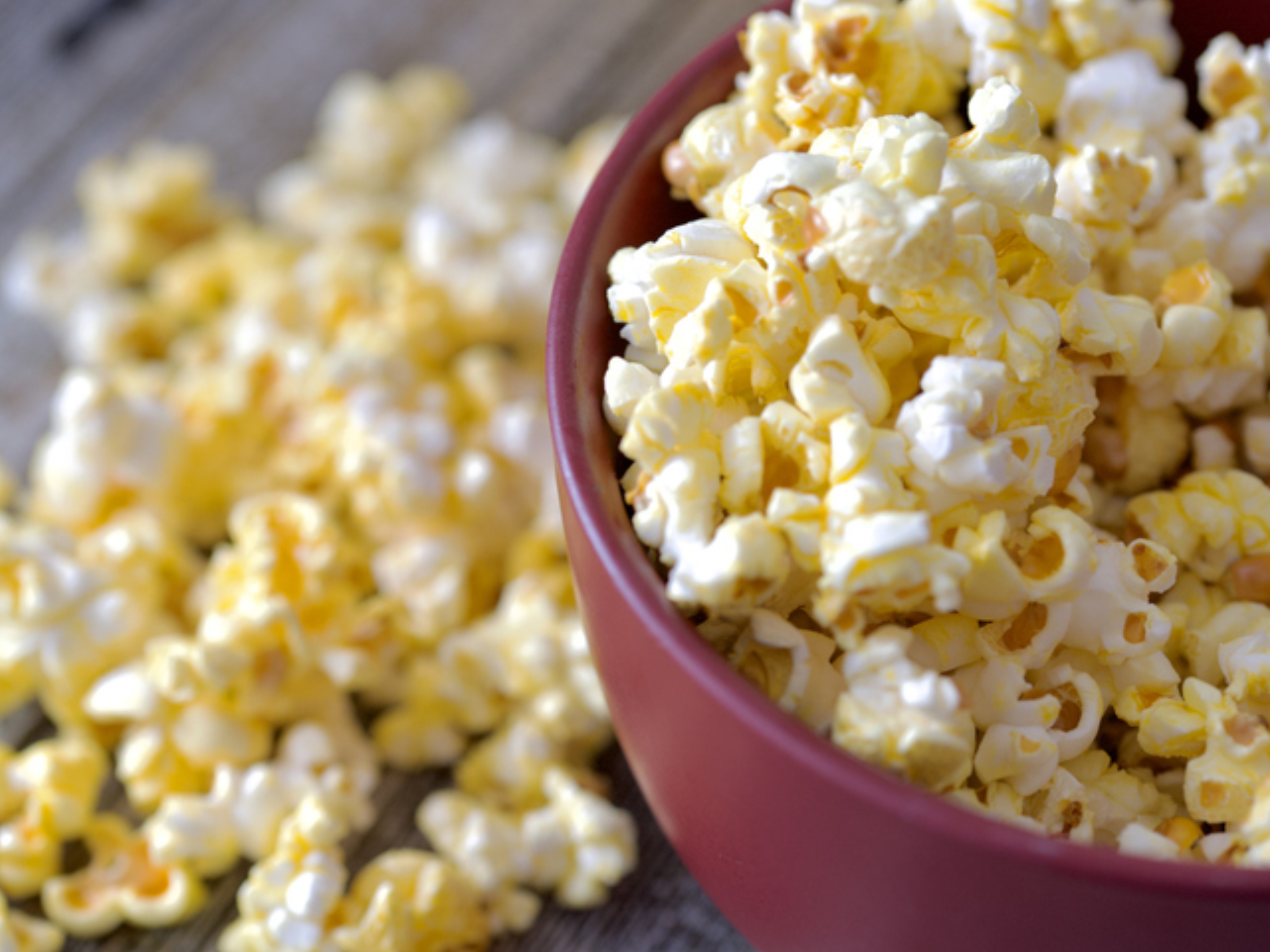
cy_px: 476
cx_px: 668
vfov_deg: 13.0
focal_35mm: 114
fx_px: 4183
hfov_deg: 17.3
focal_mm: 105
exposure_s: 1/125
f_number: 5
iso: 400
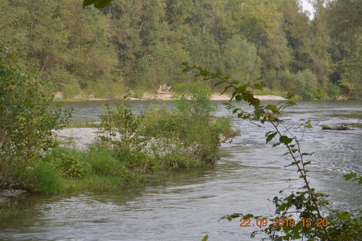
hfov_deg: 20.6
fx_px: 995
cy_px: 120
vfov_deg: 13.8
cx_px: 181
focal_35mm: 99
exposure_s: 1/60
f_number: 36
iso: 1000
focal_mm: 66
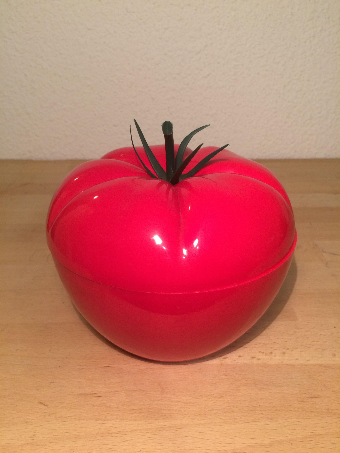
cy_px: 226
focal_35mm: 29
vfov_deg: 61.7
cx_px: 170
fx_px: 380
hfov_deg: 48.2
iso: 200
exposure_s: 1/33
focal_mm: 4.15
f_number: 2.2
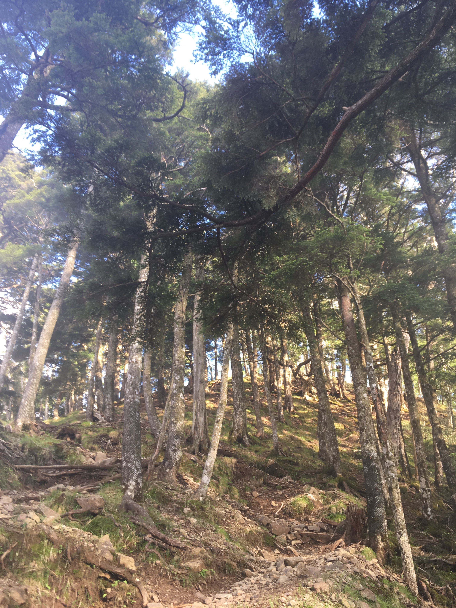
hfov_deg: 48.2
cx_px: 228
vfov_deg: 61.7
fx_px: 509
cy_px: 304
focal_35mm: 29
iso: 25
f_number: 2.2
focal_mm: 4.15
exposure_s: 1/60
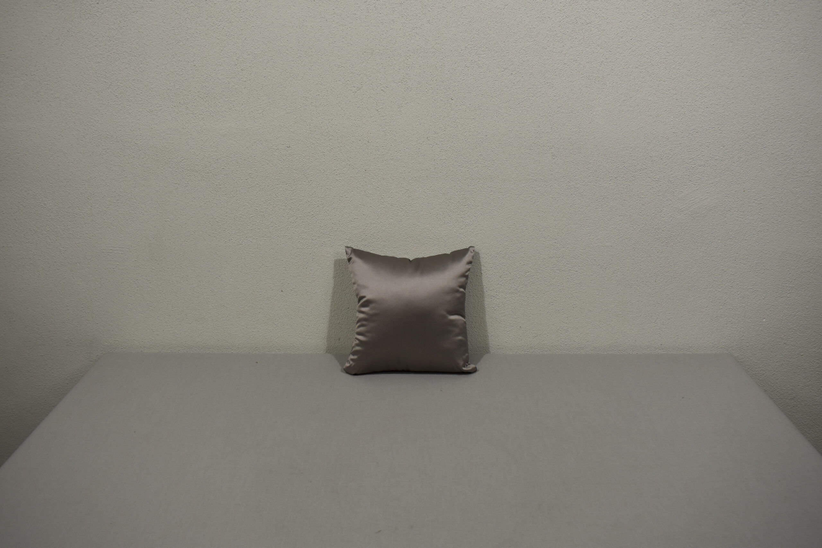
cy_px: 274
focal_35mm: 33
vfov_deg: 40.0
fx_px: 753
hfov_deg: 57.2
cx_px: 411
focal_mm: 22
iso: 250
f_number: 5.6
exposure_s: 1/125
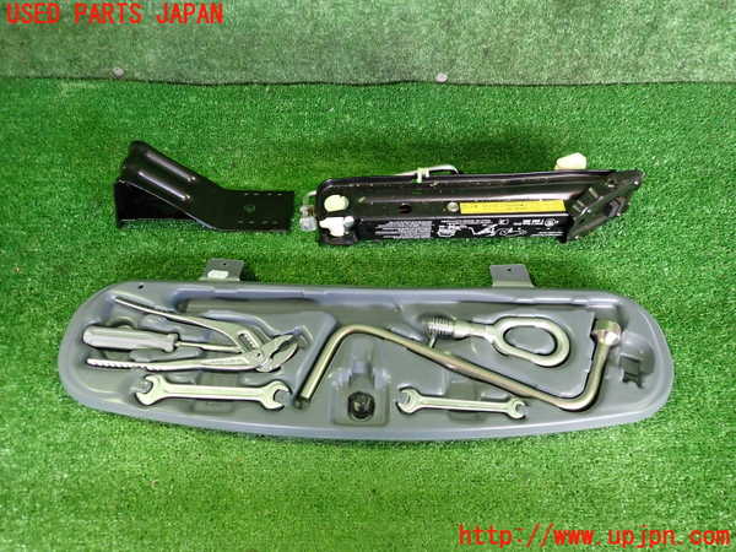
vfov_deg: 54.9
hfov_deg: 69.4
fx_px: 532
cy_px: 276
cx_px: 368
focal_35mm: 25
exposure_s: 1/30
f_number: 2
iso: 500
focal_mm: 4.5
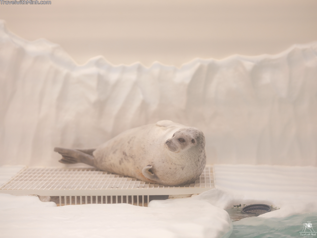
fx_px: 797
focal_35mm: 87
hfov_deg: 22.5
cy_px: 119
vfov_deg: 17.0
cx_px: 158
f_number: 2
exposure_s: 1/200
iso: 500
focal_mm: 110
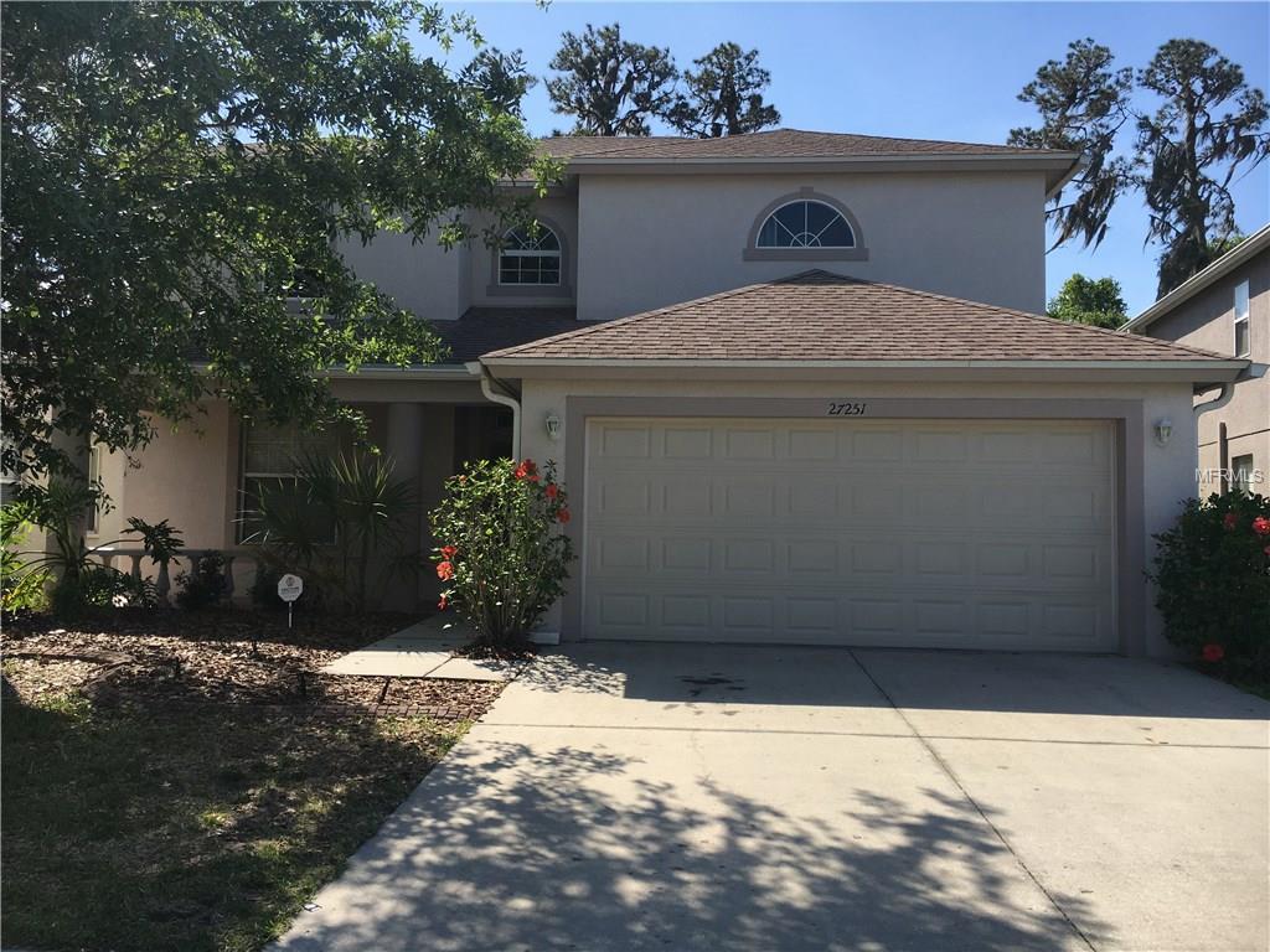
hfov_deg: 61.7
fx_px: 1064
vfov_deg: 48.2
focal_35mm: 29
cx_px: 635
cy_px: 476
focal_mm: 4.15
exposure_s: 1/1570
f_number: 2.2
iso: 25
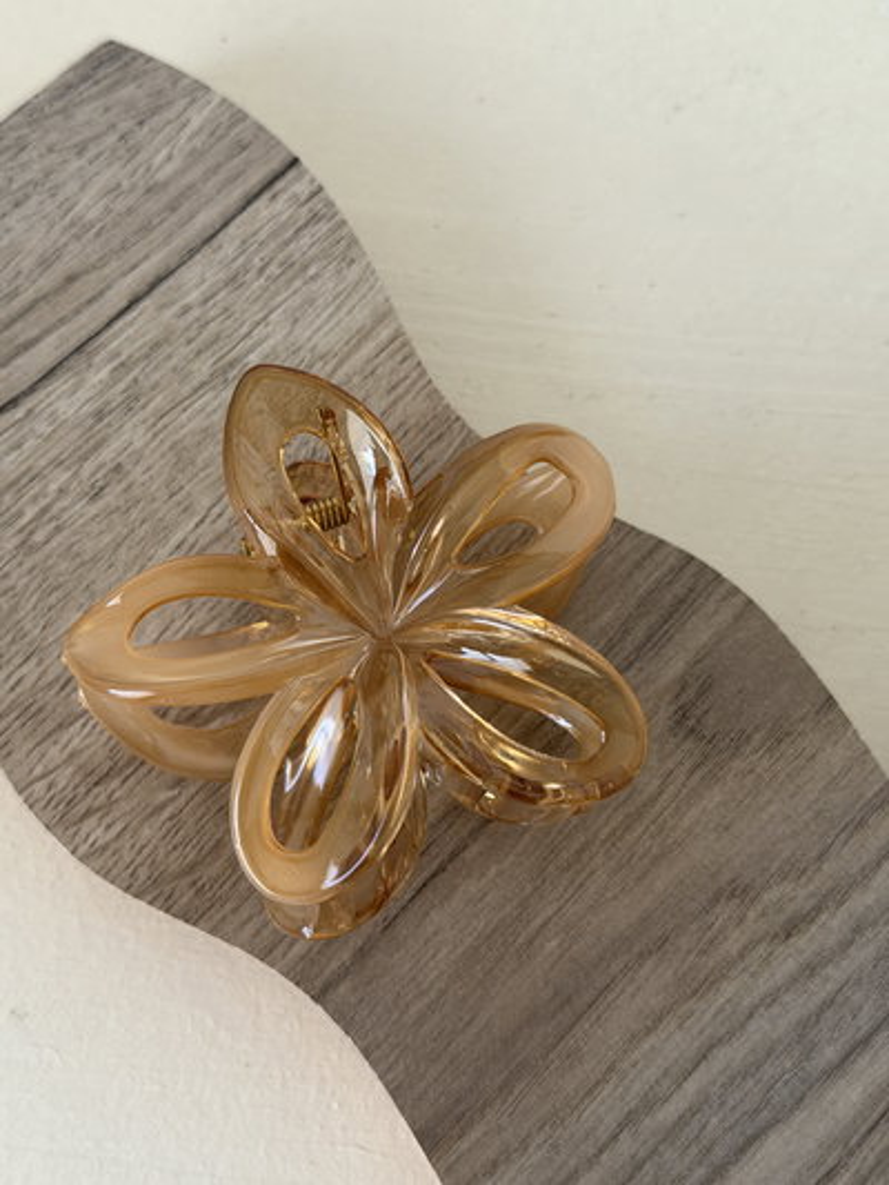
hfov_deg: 30.3
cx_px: 444
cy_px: 592
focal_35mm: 48
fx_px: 1643
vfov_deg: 39.6
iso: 200
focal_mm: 6.76
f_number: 1.78
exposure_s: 1/60
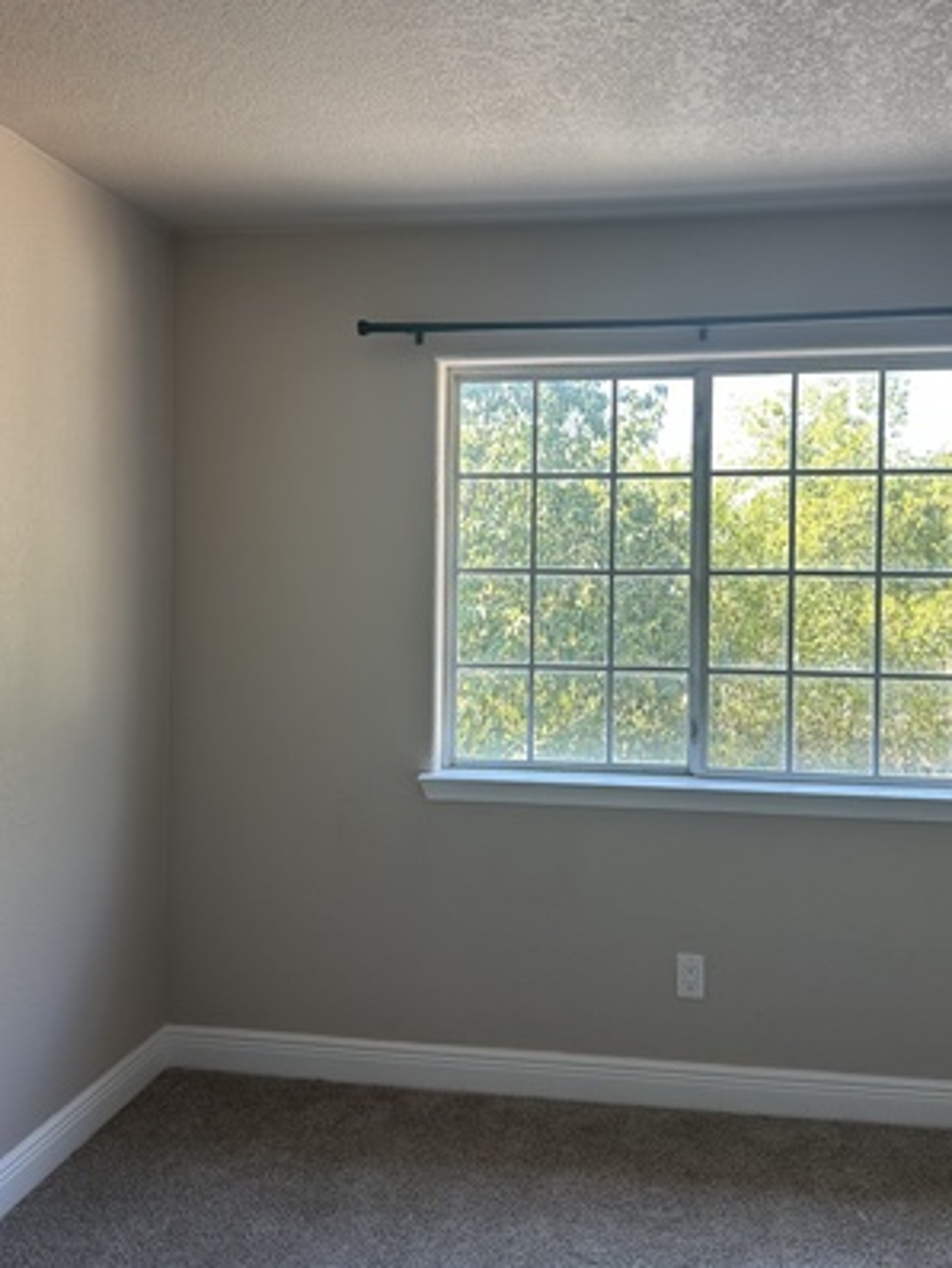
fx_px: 1063
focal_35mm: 29
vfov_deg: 61.5
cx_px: 559
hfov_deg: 48.0
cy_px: 569
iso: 50
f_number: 1.78
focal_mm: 6.86
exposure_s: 1/121
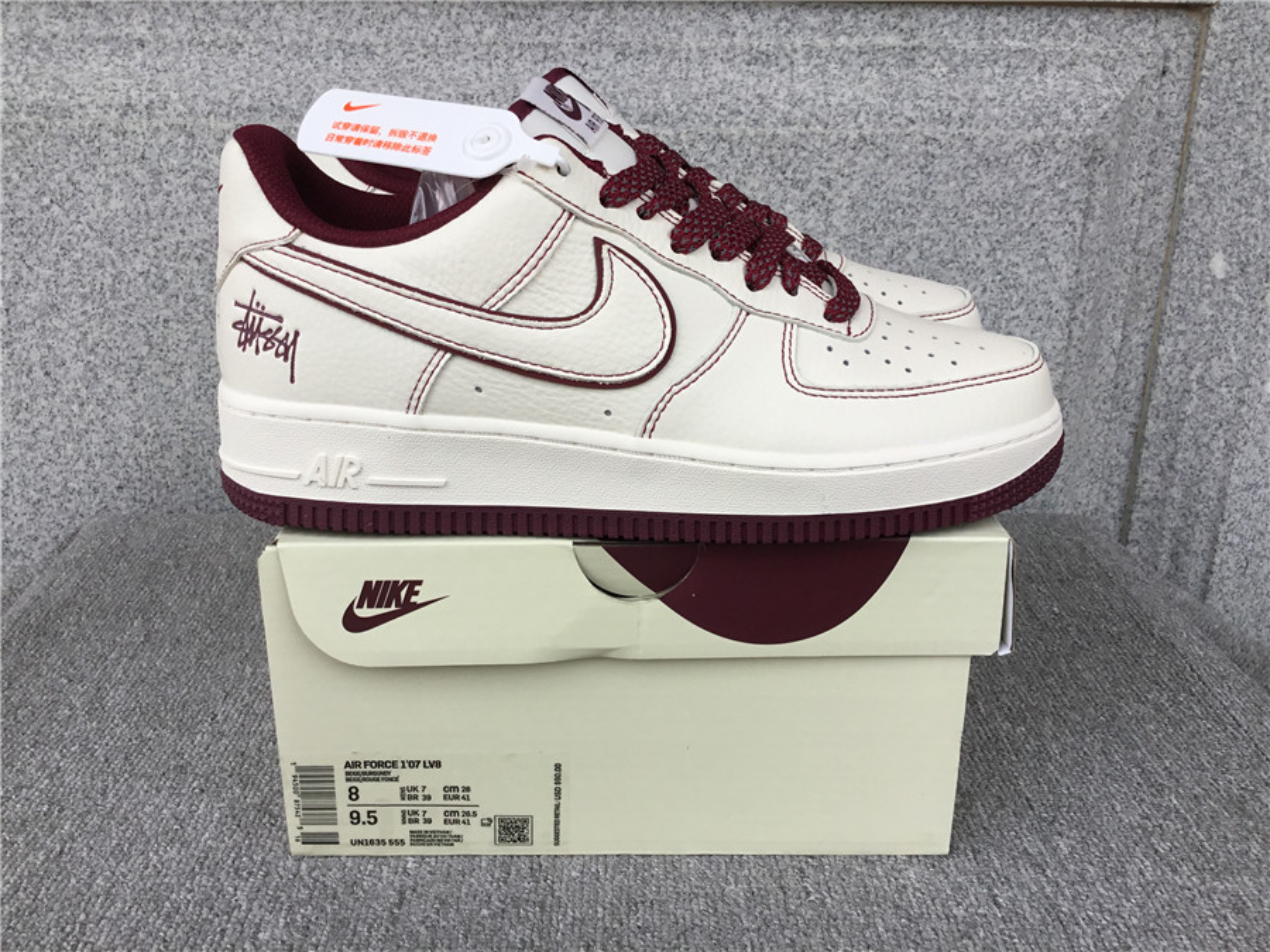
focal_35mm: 31
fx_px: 1137
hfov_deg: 58.4
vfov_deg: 45.4
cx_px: 635
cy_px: 476
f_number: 2.4
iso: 25
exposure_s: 1/175
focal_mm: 3.3
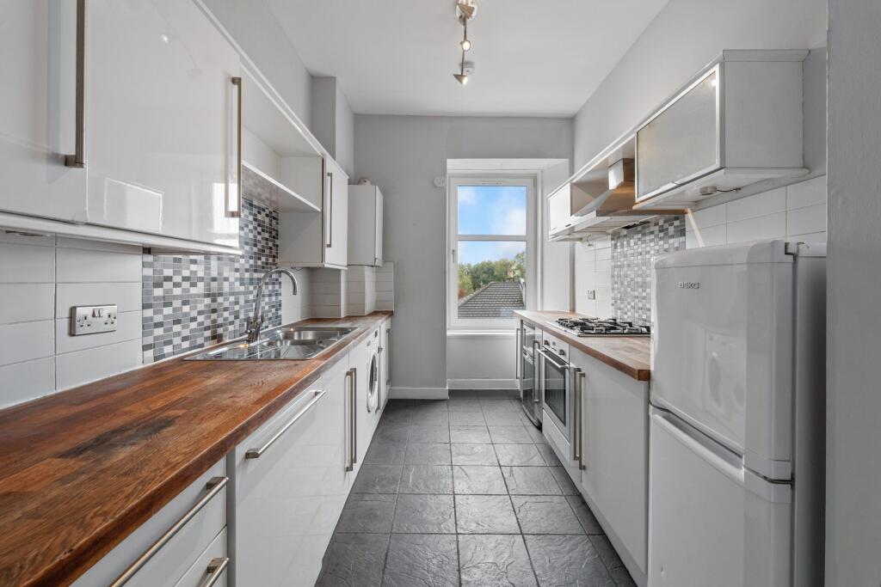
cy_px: 294
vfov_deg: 81.2
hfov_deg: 104.2
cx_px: 440
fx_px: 343
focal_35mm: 14
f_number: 8
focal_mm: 14
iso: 640
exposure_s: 1/4
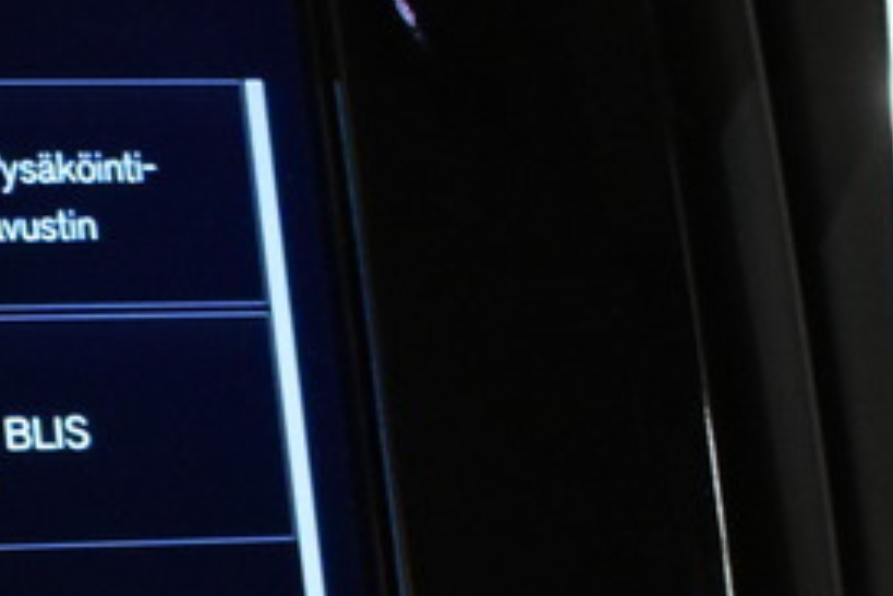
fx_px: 4415
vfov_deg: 7.5
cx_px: -743
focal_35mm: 178
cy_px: 963
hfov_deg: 10.8
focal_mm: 20
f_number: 3.8
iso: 1600
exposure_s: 1/30
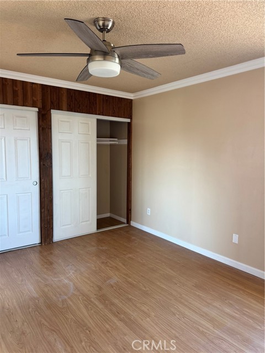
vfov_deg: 71.6
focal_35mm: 24
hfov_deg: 56.8
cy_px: 176
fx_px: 245
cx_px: 132
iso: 200
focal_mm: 6.76
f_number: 1.78
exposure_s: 1/60
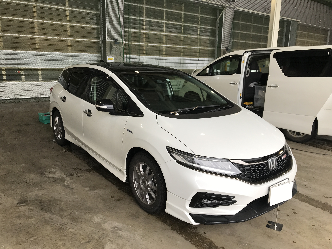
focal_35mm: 28
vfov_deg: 49.7
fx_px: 269
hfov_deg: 63.4
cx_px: 166
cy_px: 124
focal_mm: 3.99
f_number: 1.8
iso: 20
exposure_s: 1/120
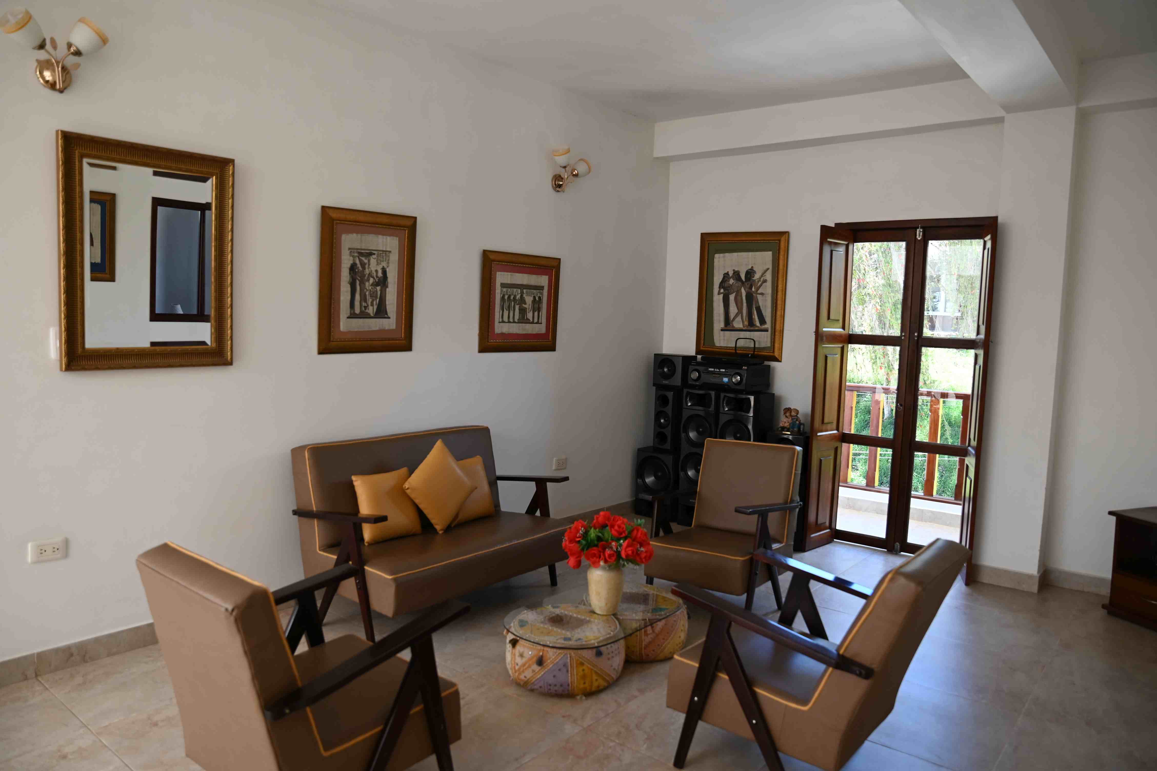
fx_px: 771
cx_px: 578
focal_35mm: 24
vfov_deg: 53.1
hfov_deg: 73.7
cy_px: 386
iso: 400
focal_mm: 24
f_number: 3.2
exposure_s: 1/250
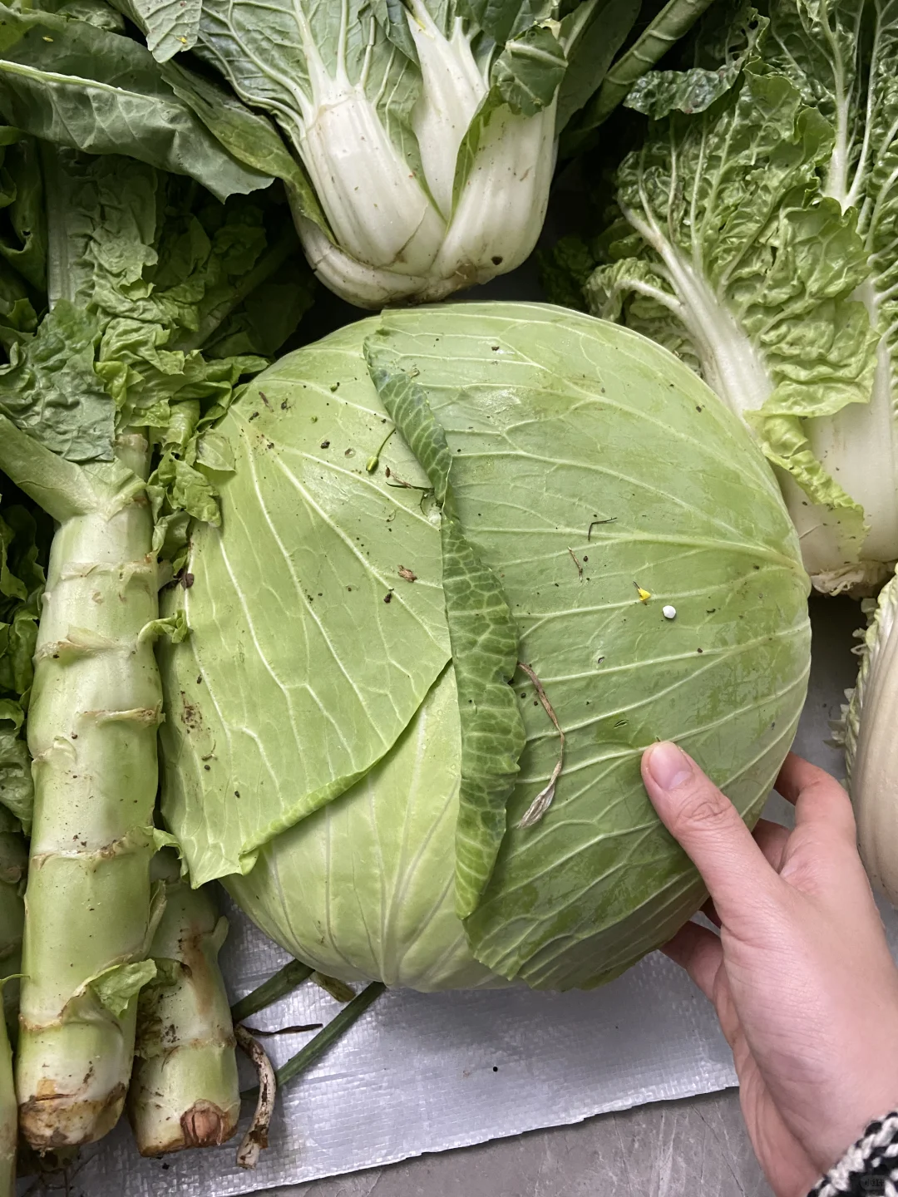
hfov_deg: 53.1
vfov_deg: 67.3
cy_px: 598
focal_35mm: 26
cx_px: 449
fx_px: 899
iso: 250
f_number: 1.8
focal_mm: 4.25
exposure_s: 1/60
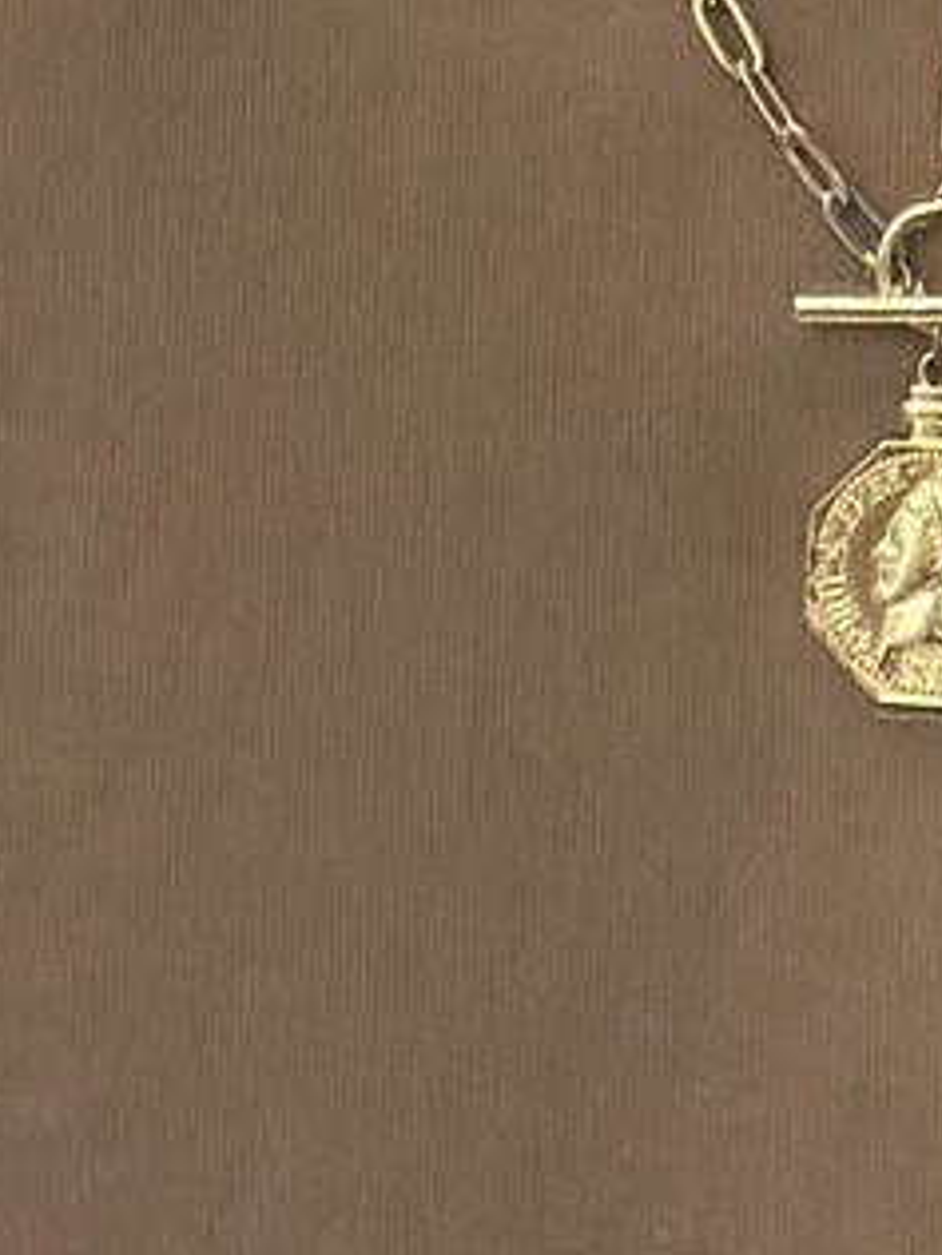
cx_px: 640
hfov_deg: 6.1
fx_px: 8817
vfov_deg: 8.1
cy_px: 409
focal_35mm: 243
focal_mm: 6.86
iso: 320
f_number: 1.78
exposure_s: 1/33
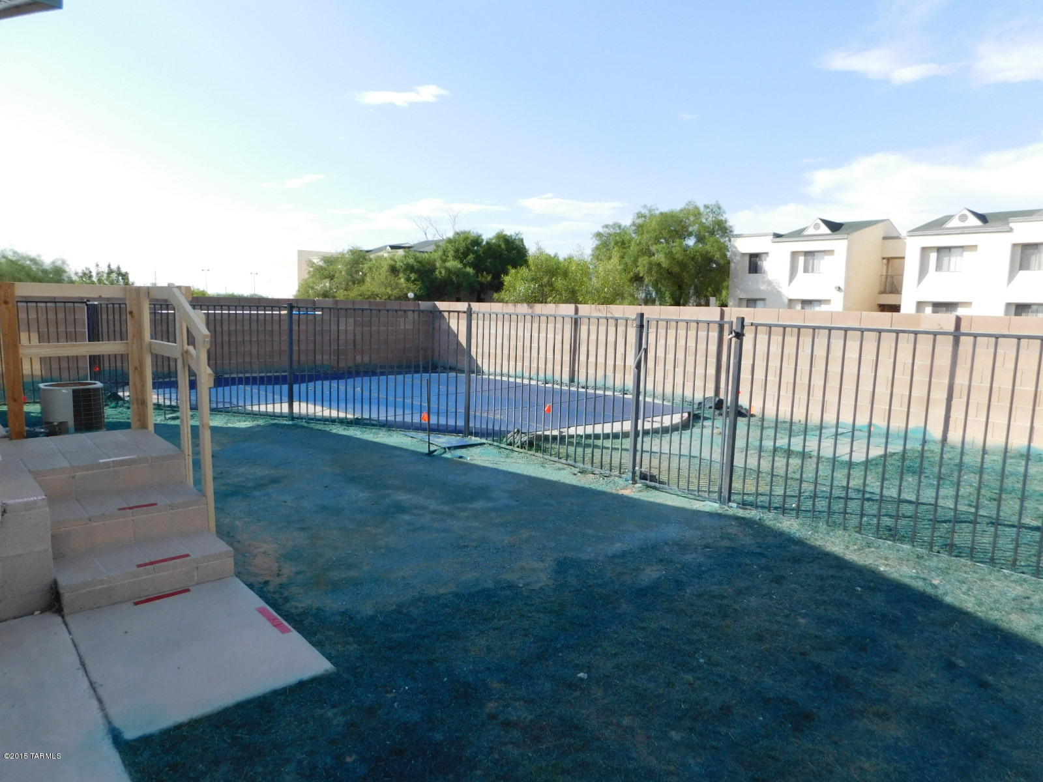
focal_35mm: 23
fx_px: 693
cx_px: 522
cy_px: 391
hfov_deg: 73.9
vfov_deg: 58.9
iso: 125
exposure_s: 1/1250
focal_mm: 4
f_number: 3
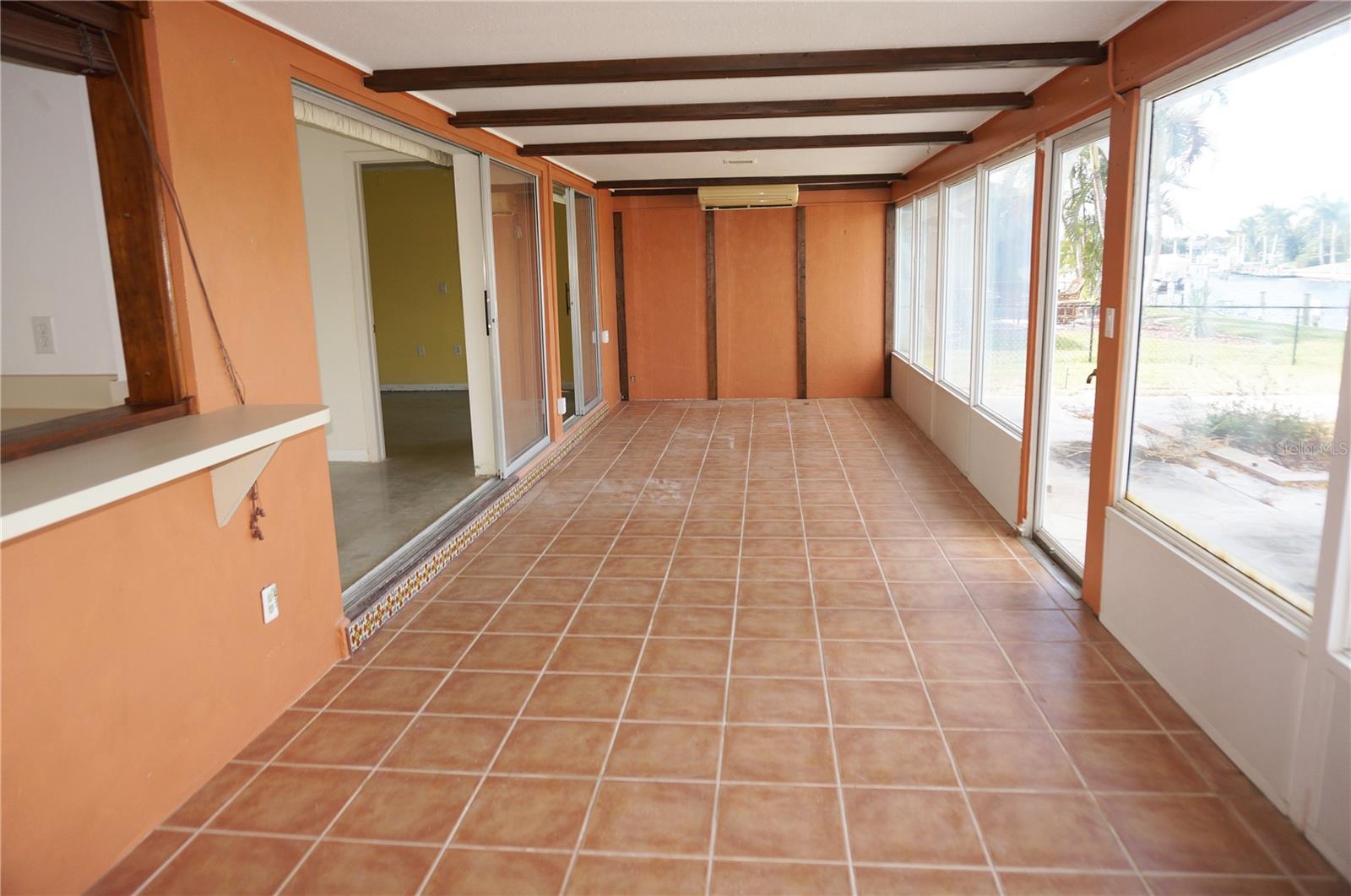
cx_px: 676
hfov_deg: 73.8
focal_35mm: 24
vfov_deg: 53.0
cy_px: 448
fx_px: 899
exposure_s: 1/160
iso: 160
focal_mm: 16
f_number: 4
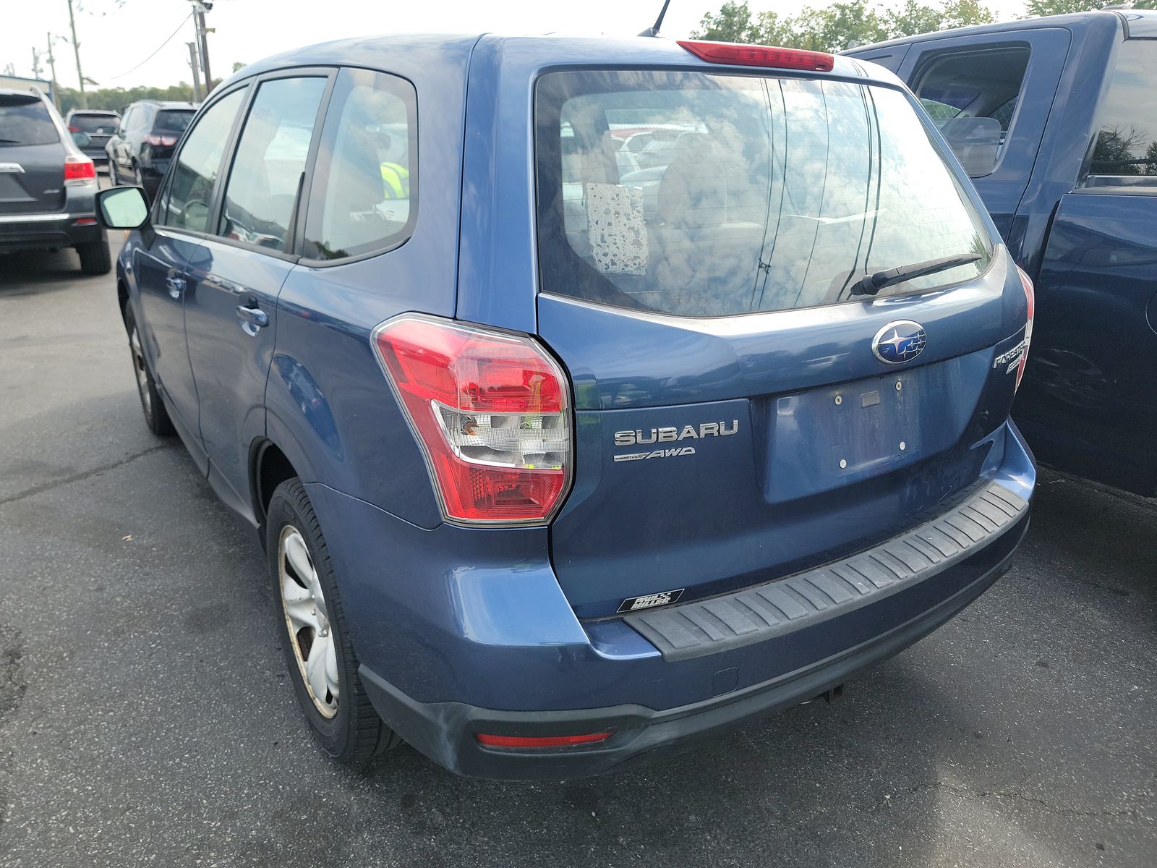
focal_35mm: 24
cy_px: 434
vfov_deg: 56.8
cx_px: 578
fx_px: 802
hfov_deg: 71.6
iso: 50
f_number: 1.8
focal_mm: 6.7
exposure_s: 1/328
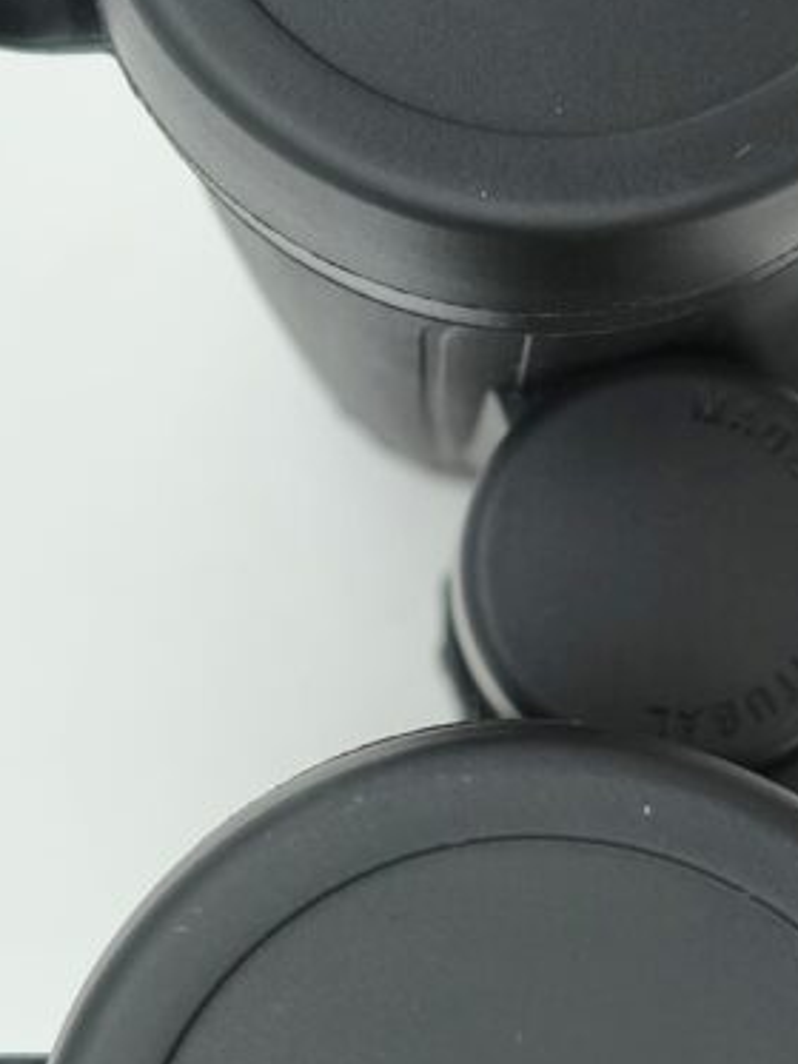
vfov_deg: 55.3
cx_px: 476
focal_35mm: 33
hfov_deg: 42.8
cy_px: 529
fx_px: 1014
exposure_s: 1/412
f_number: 1.8
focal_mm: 5.56
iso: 100
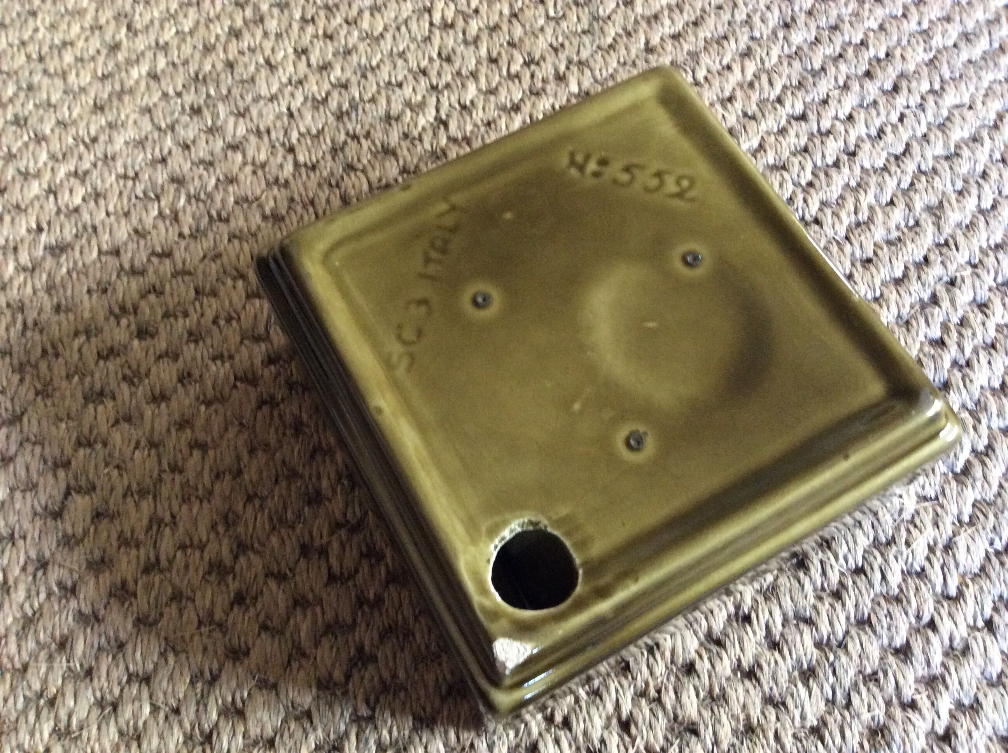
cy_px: 376
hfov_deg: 56.9
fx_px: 930
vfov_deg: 44.1
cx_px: 504
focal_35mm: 32
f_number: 2.4
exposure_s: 1/17
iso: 250
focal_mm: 3.3
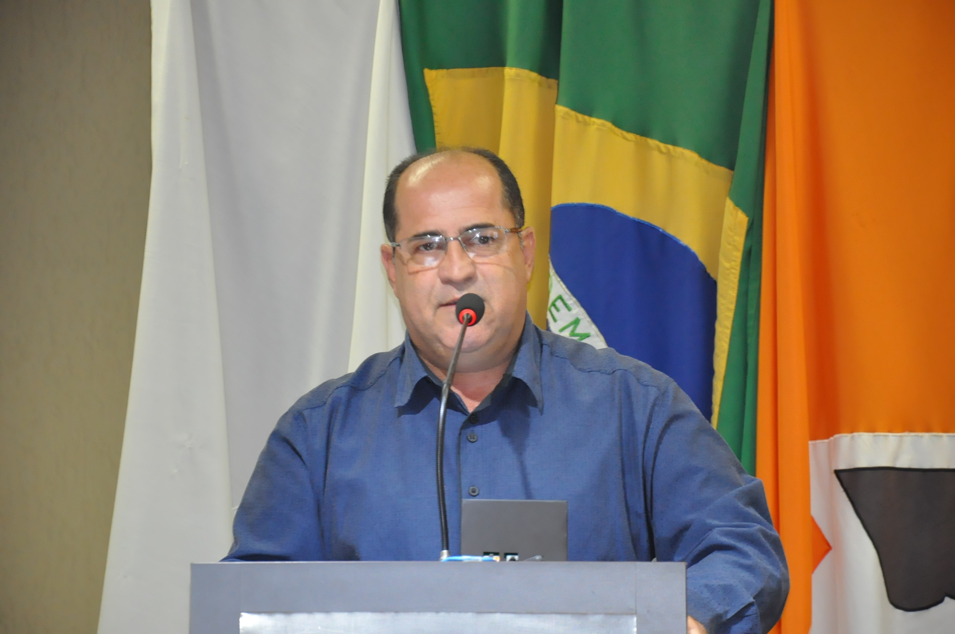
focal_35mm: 158
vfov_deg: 8.7
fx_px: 4173
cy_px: 317
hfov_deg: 13.1
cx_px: 478
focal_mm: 105
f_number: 5.6
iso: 2000
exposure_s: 1/60
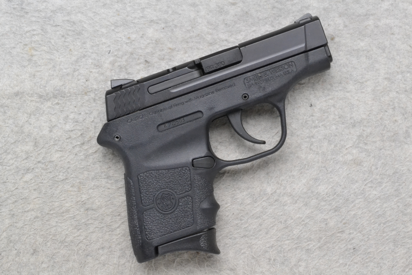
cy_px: 138
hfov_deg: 26.0
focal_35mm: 78
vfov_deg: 17.5
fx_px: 893
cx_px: 206
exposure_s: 1/80
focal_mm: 52
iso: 3200
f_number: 25
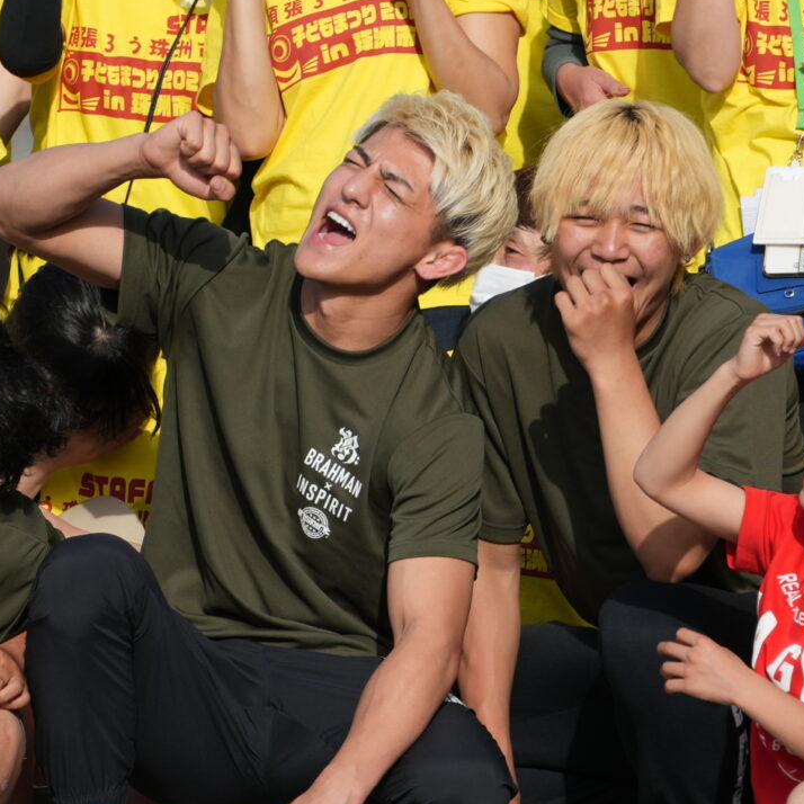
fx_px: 8912
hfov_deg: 5.2
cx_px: 414
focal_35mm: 339
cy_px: 328
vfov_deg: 5.2
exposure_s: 1/800
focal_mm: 99
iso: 160
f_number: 5.6
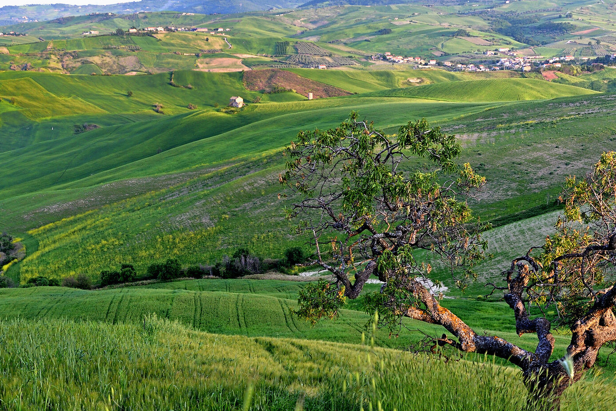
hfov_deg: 30.5
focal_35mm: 66
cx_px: 320
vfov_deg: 20.5
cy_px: 304
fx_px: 1129
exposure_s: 1/80
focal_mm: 38
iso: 500
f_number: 10
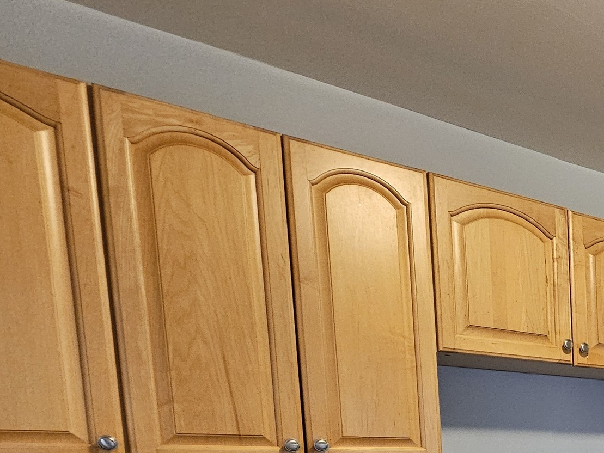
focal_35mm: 36
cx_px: 800
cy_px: 543
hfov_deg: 34.5
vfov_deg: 32.7
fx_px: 628
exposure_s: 1/40
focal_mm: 2.2
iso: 400
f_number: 2.2
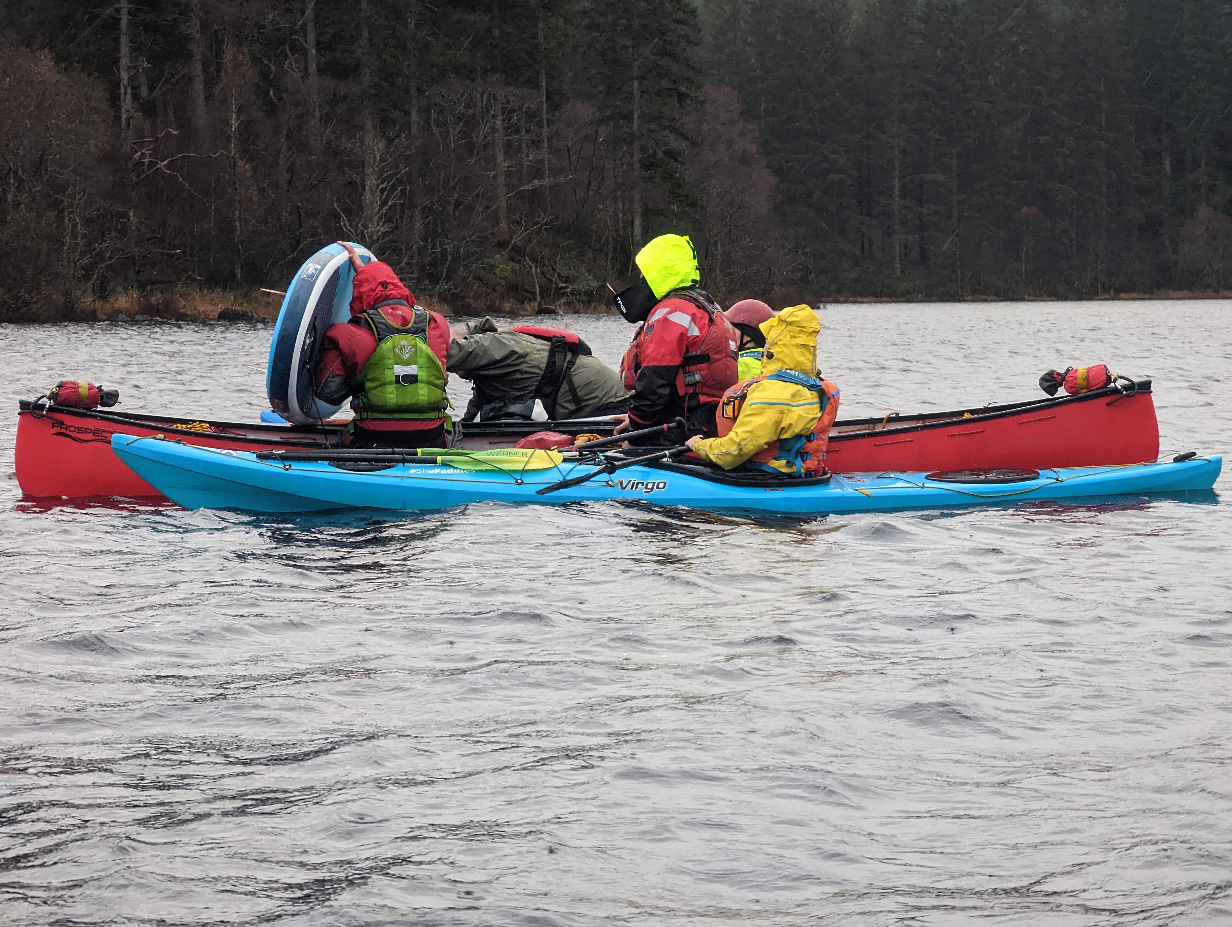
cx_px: 616
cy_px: 464
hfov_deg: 18.9
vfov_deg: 14.3
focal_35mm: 104
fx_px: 3707
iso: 659
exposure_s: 1/223
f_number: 3.5
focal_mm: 19
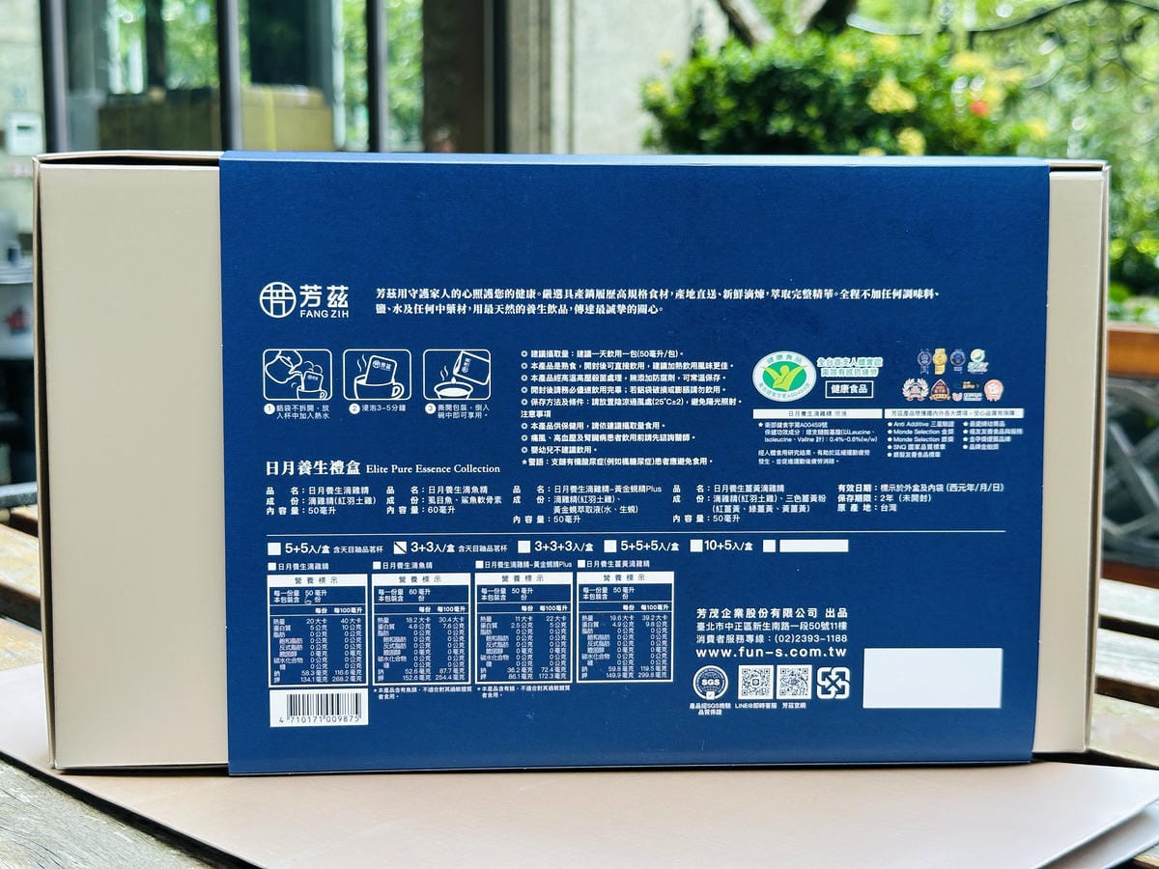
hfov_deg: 39.7
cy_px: 434
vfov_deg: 30.3
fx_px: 1607
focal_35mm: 48
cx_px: 580
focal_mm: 6.86
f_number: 1.78
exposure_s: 1/121
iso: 80
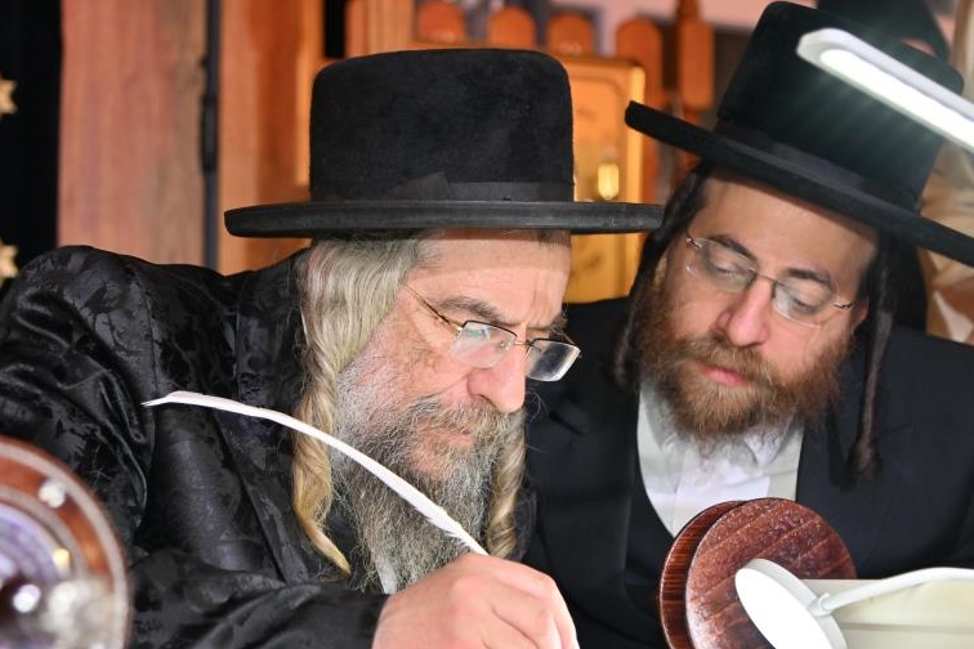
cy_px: 369
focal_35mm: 84
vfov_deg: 16.3
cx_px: 376
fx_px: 2272
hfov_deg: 24.1
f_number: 4
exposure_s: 1/160
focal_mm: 62
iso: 500
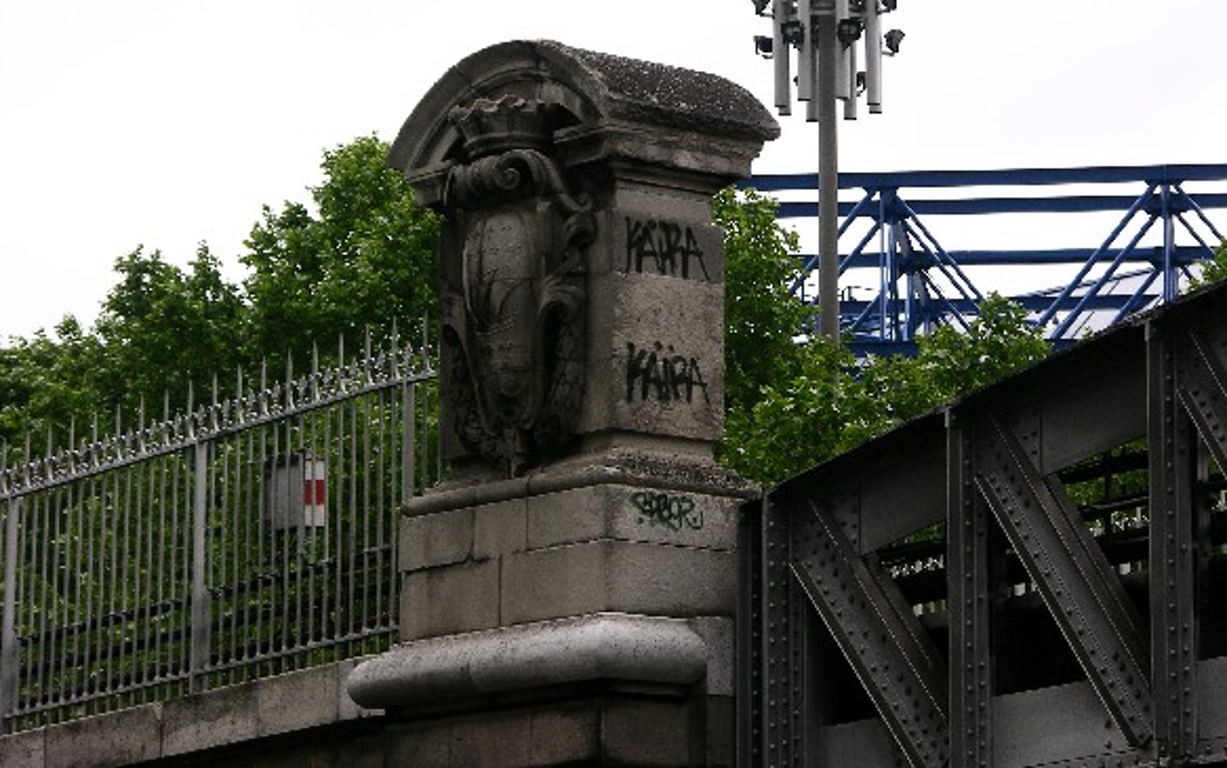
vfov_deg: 8.2
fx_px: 5353
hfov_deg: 13.1
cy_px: 320
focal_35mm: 160
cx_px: 614
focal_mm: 37.7
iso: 50
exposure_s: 1/132
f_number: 4.9
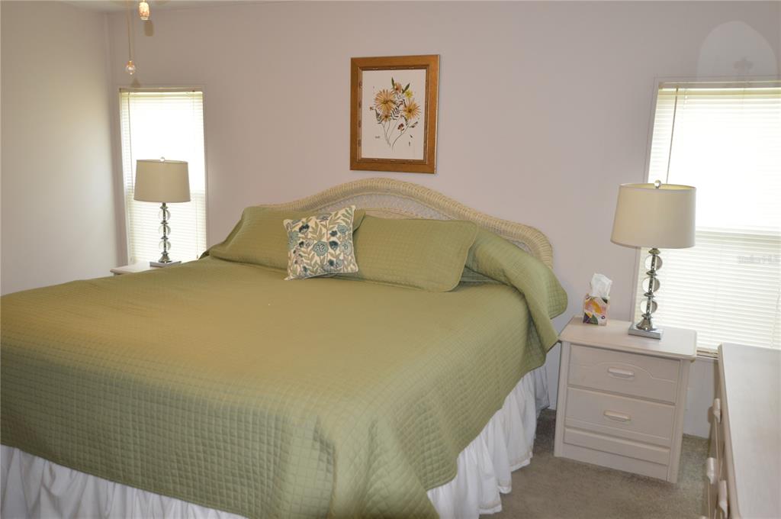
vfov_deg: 43.5
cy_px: 260
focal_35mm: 30
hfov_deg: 62.0
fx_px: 650
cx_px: 390
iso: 400
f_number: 4
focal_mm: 20
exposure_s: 1/80
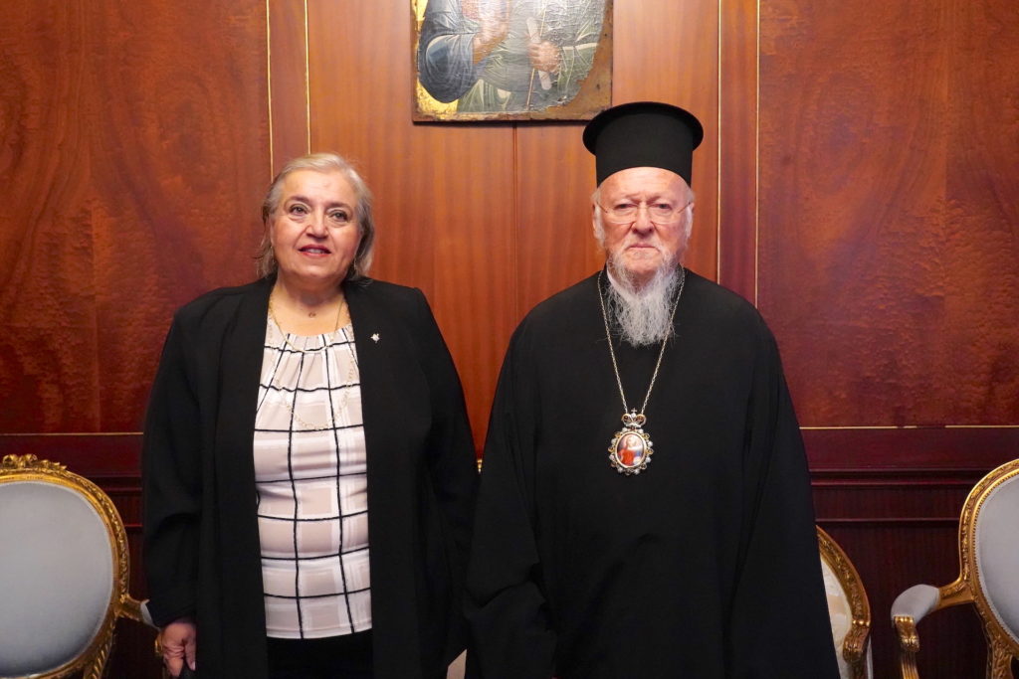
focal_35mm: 37
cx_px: 510
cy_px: 340
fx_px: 1047
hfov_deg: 51.9
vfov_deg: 36.0
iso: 16000
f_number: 8
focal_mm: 37
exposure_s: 1/200
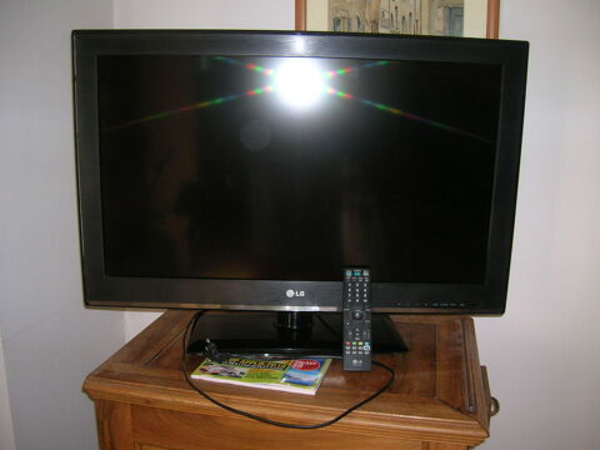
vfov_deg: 41.8
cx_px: 300
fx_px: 589
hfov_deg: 54.0
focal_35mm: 34
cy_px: 225
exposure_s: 1/60.1
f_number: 2.9
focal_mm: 5.7
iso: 50
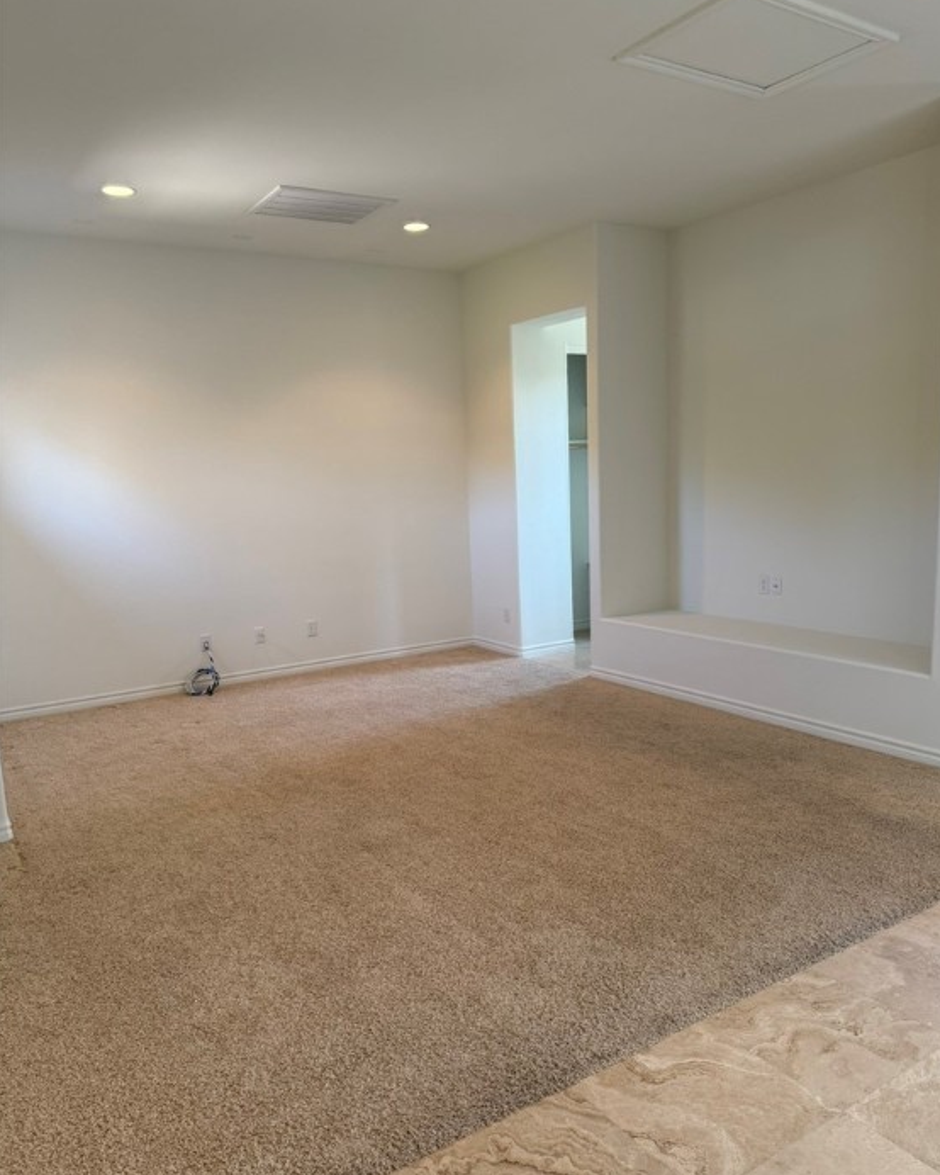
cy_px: 627
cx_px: 485
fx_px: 904
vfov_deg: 65.9
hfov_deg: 54.9
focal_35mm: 26
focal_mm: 6.76
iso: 200
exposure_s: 1/120
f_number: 1.78
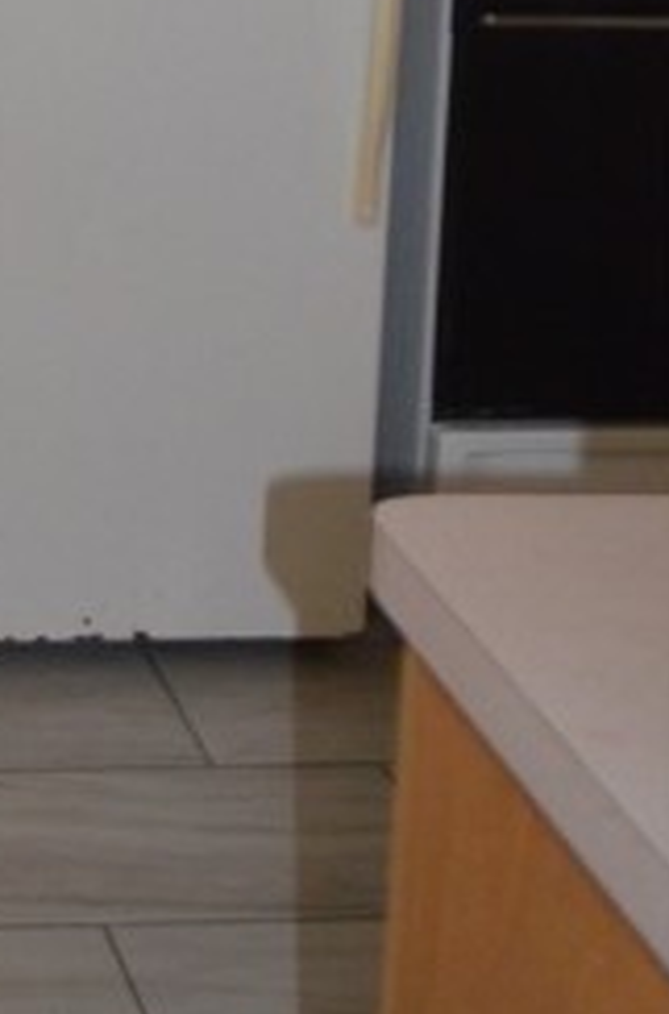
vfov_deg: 21.8
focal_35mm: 85
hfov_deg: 14.7
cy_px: -266
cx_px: -370
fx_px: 2386
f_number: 3.5
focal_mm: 18
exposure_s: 1/60
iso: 1600
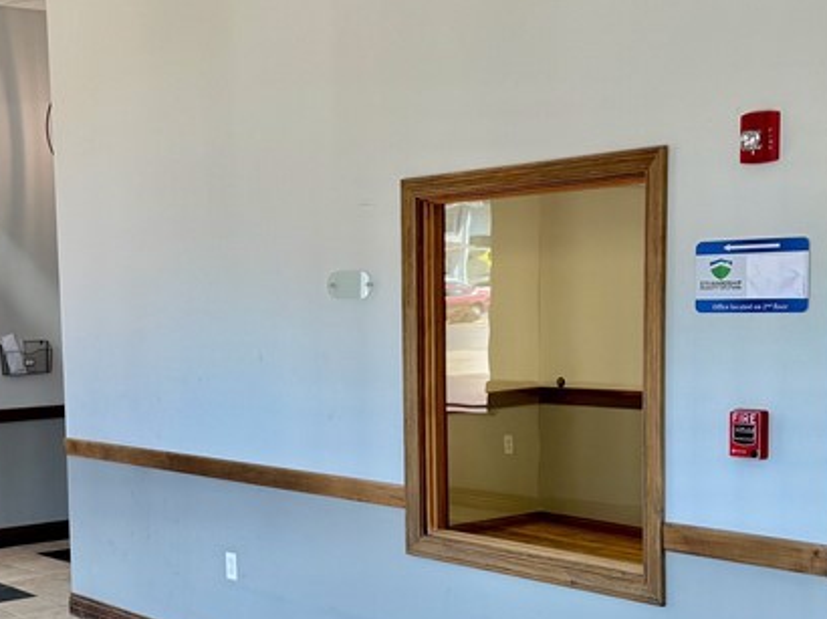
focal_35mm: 60
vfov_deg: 24.2
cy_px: 446
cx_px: 228
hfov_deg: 31.7
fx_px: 1433
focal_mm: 6.76
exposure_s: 1/127
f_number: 1.78
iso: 64
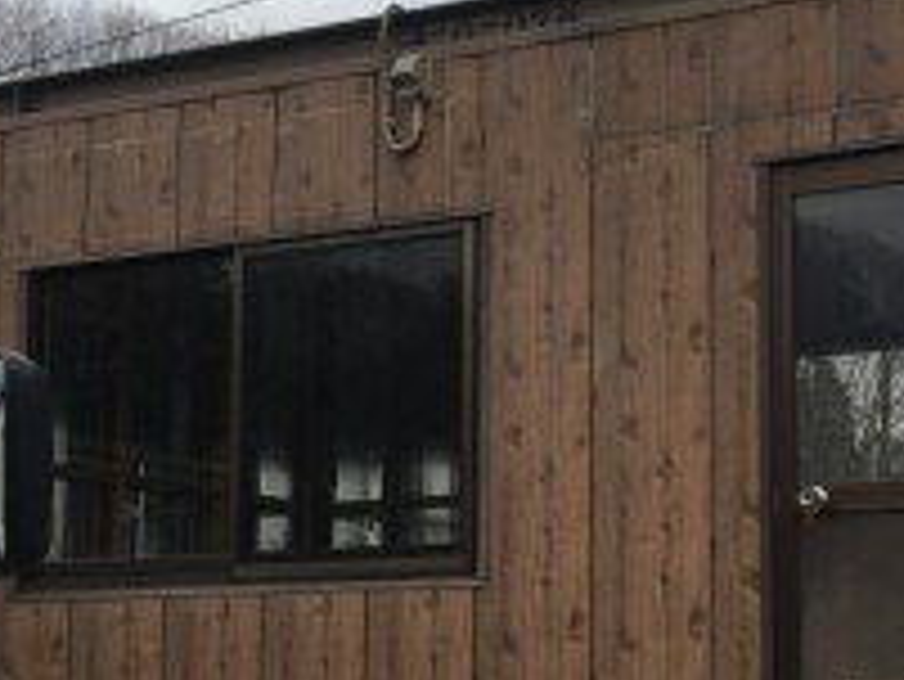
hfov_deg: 30.2
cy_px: 489
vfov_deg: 23.5
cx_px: 756
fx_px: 1620
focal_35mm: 62
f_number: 2.2
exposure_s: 1/1040
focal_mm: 4.15
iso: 25
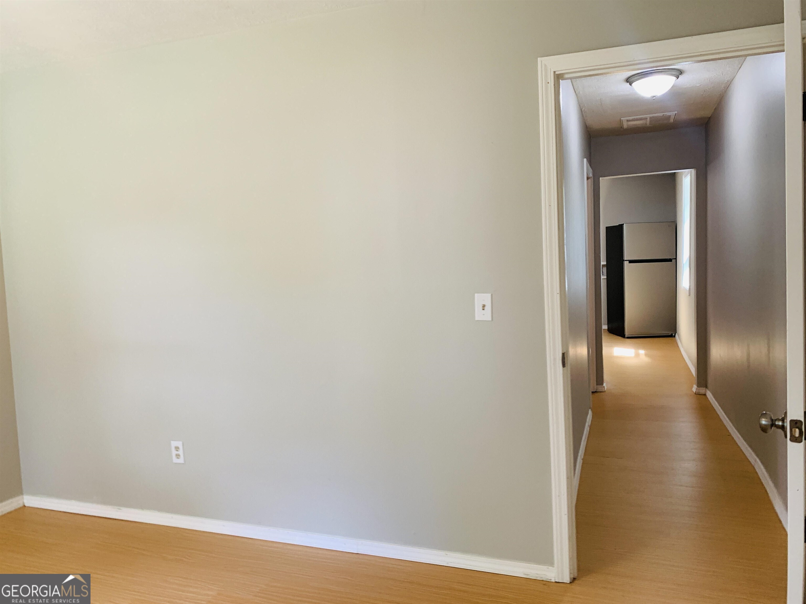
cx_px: 403
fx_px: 605
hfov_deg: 67.3
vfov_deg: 53.1
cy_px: 302
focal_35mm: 26
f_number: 1.8
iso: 100
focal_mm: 4.25
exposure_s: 1/60
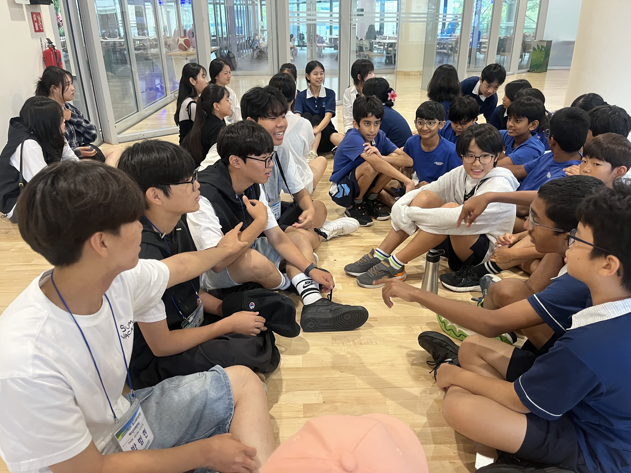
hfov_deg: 67.3
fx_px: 474
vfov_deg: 53.1
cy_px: 236
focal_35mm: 26
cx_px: 316
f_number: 1.6
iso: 320
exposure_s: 1/60
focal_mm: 5.1
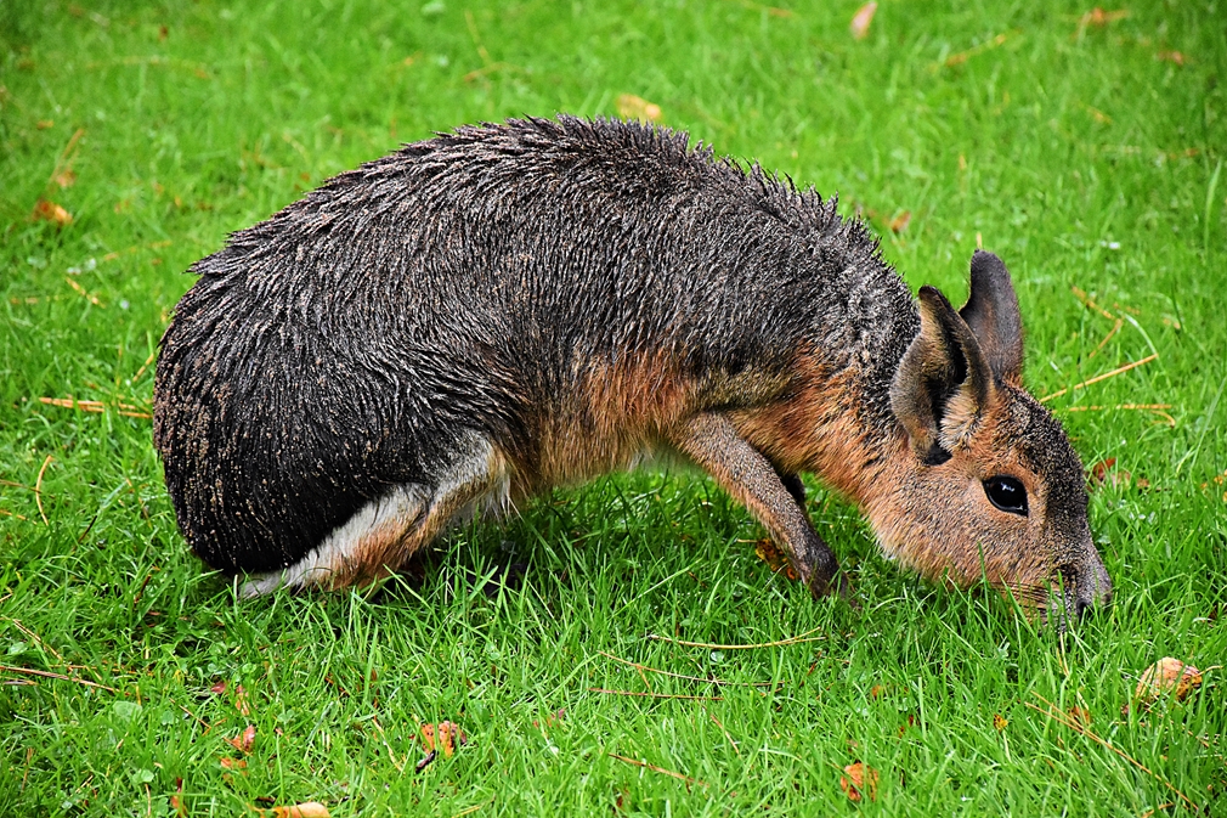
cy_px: 405
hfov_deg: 9.7
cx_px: 612
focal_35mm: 213
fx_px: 7258
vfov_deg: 6.4
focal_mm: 140
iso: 5600
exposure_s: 1/500
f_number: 5.6
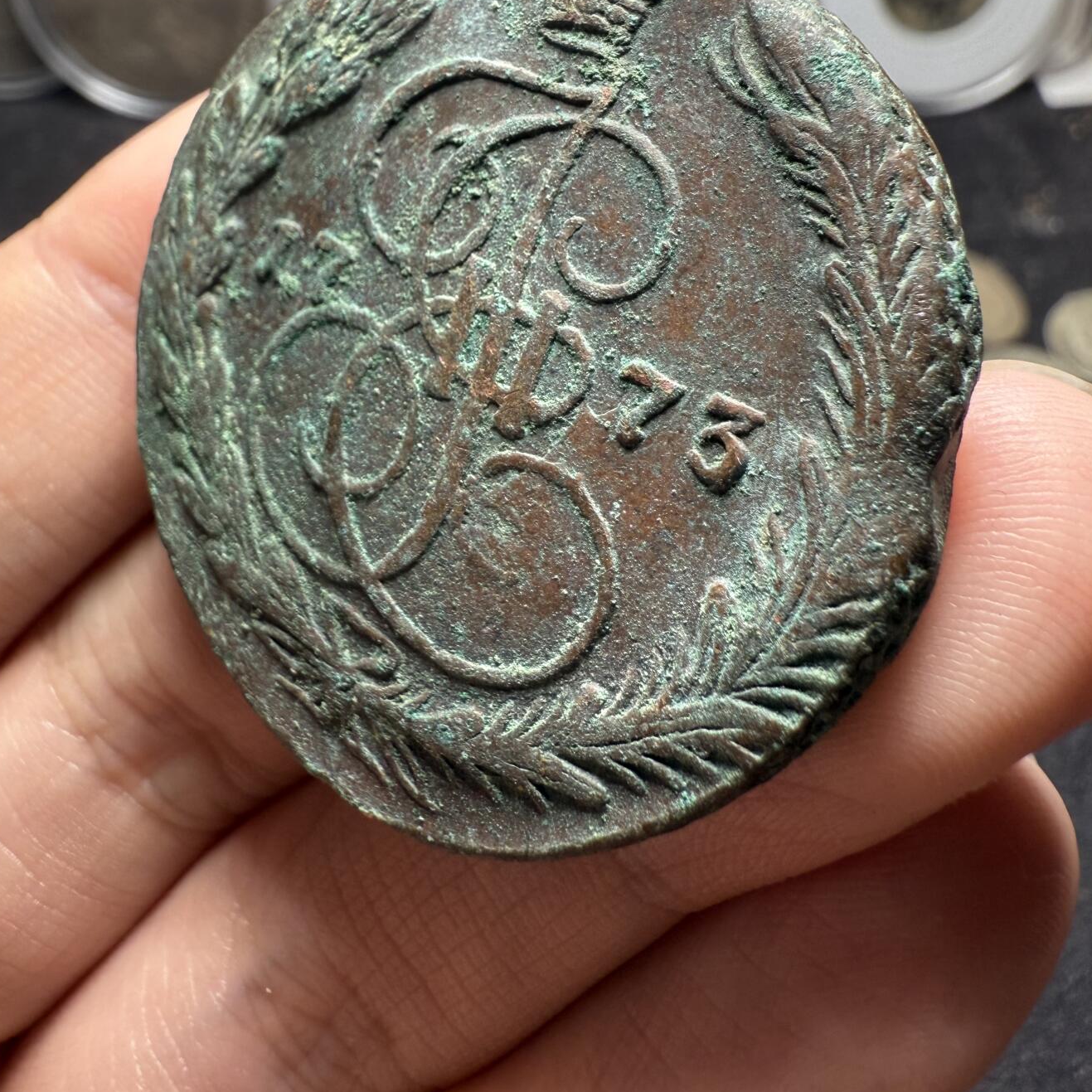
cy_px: 404
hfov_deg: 55.6
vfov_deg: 54.9
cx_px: 548
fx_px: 1035
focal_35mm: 29
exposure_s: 1/99
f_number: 2.2
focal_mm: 2.22
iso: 125
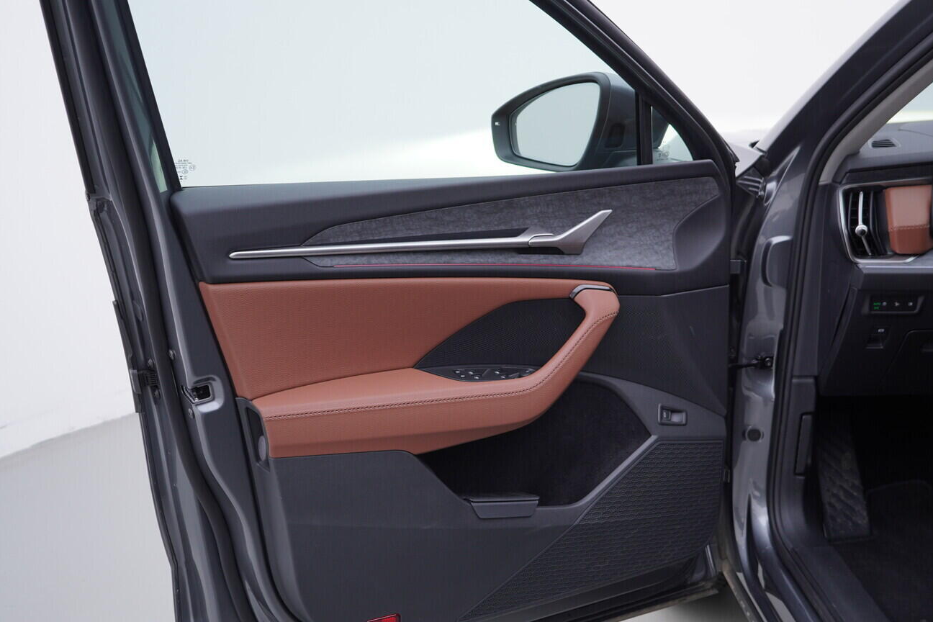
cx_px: 505
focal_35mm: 40
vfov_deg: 33.4
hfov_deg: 48.4
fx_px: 1037
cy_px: 340
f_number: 3.5
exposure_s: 1/60
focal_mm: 24
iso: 125
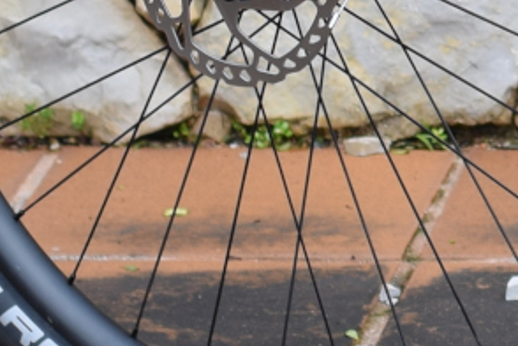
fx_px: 7352
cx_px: 1172
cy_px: -213
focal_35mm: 511
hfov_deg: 4.0
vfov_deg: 2.7
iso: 100
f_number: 3.5
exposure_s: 1/320
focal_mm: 50
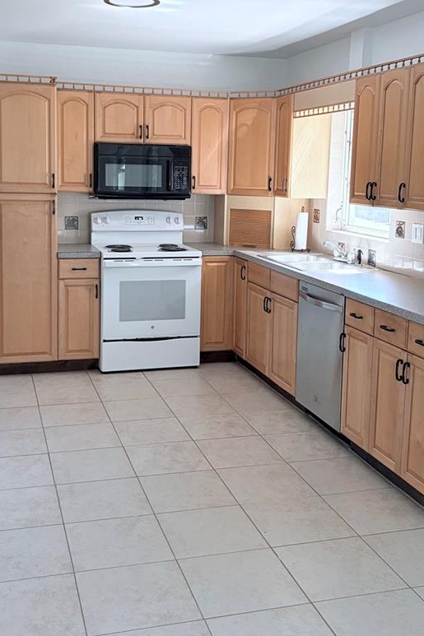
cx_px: 207
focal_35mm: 42
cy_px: 256
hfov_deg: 31.9
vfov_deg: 46.2
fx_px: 742
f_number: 1.6
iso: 125
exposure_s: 1/151
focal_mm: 5.96
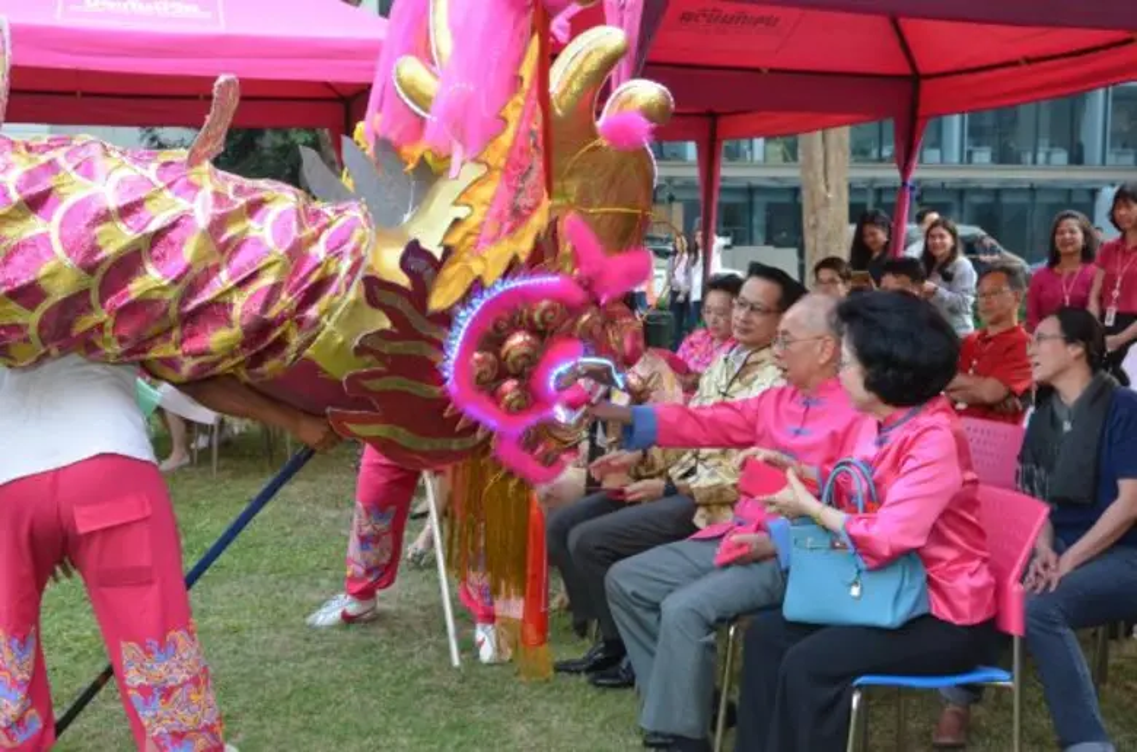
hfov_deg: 46.5
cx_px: 568
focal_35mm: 42
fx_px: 1323
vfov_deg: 31.7
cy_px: 376
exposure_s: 1/125
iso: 2000
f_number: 9
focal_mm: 28
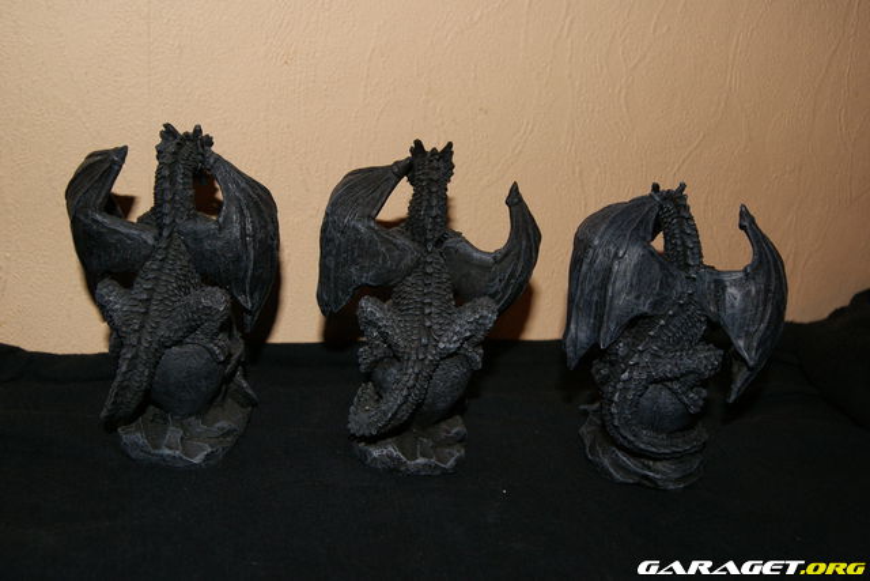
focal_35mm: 39
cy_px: 290
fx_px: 943
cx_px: 435
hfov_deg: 49.5
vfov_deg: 34.2
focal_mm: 26
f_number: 5.6
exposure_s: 1/60
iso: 400
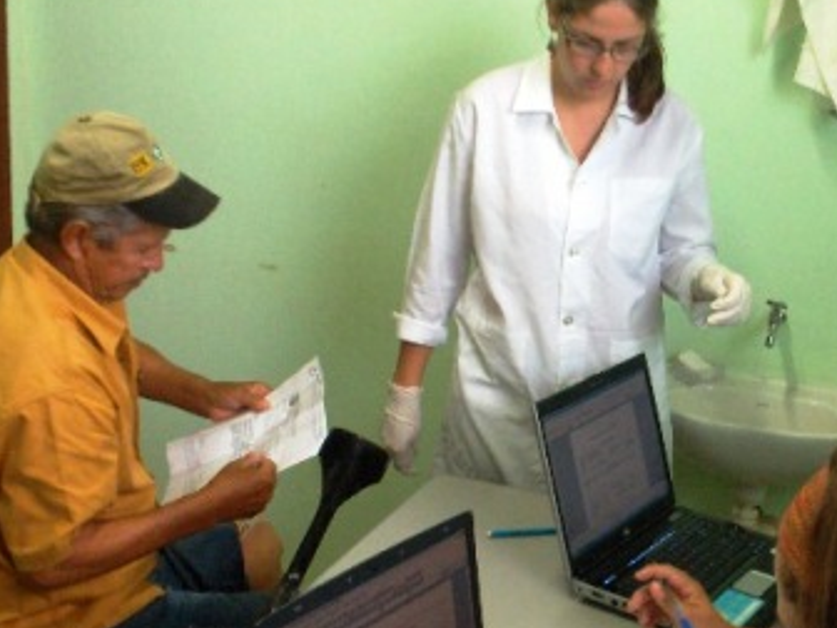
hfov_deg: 34.7
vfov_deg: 26.5
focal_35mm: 55
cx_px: 538
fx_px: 1330
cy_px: 395
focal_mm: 6.11
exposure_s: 1/64.7
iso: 200
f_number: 2.8
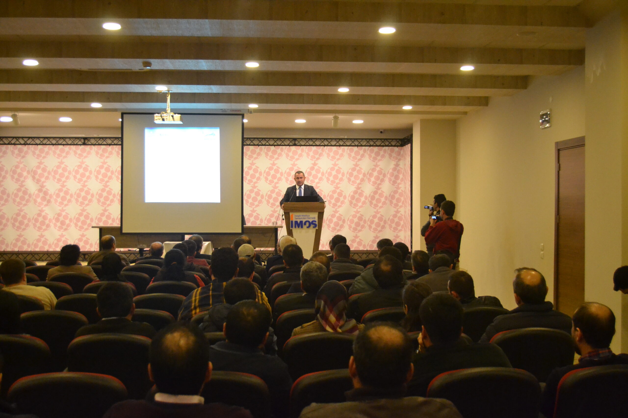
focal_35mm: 45
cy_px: 209
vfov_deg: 29.9
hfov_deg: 43.6
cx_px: 314
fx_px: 785
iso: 3200
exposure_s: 1/125
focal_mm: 30
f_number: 4.2
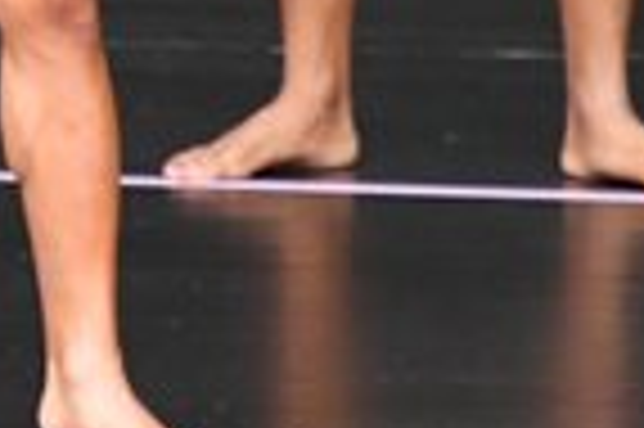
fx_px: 30519
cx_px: -930
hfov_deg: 1.2
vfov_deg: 0.8
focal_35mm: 1708
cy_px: -401
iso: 5000
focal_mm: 210
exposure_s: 1/400
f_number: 5.6
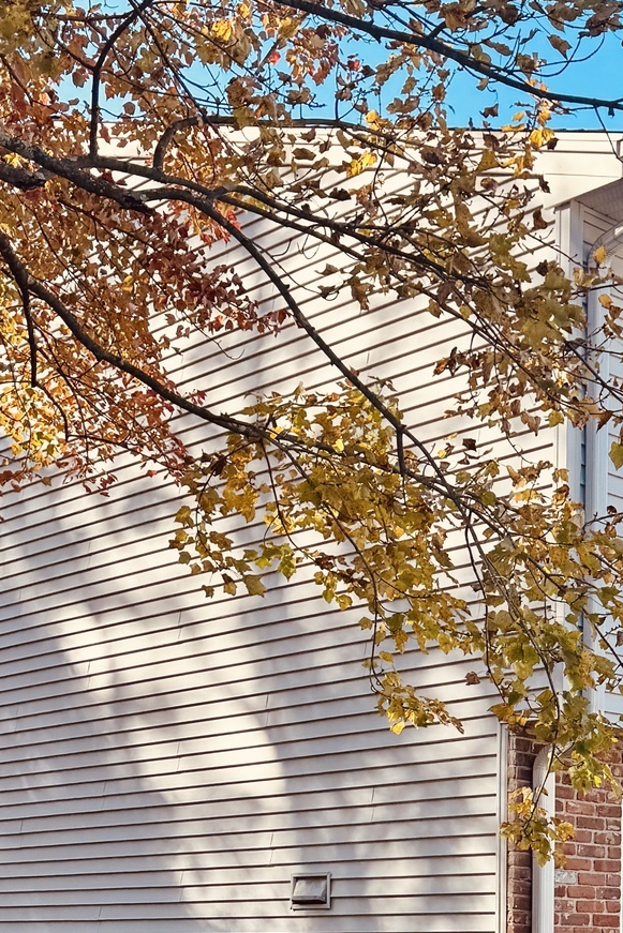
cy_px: 878
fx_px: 1712
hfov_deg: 19.9
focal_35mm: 66
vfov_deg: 29.0
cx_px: 650
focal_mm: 6.76
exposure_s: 1/1042
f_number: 1.78
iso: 80
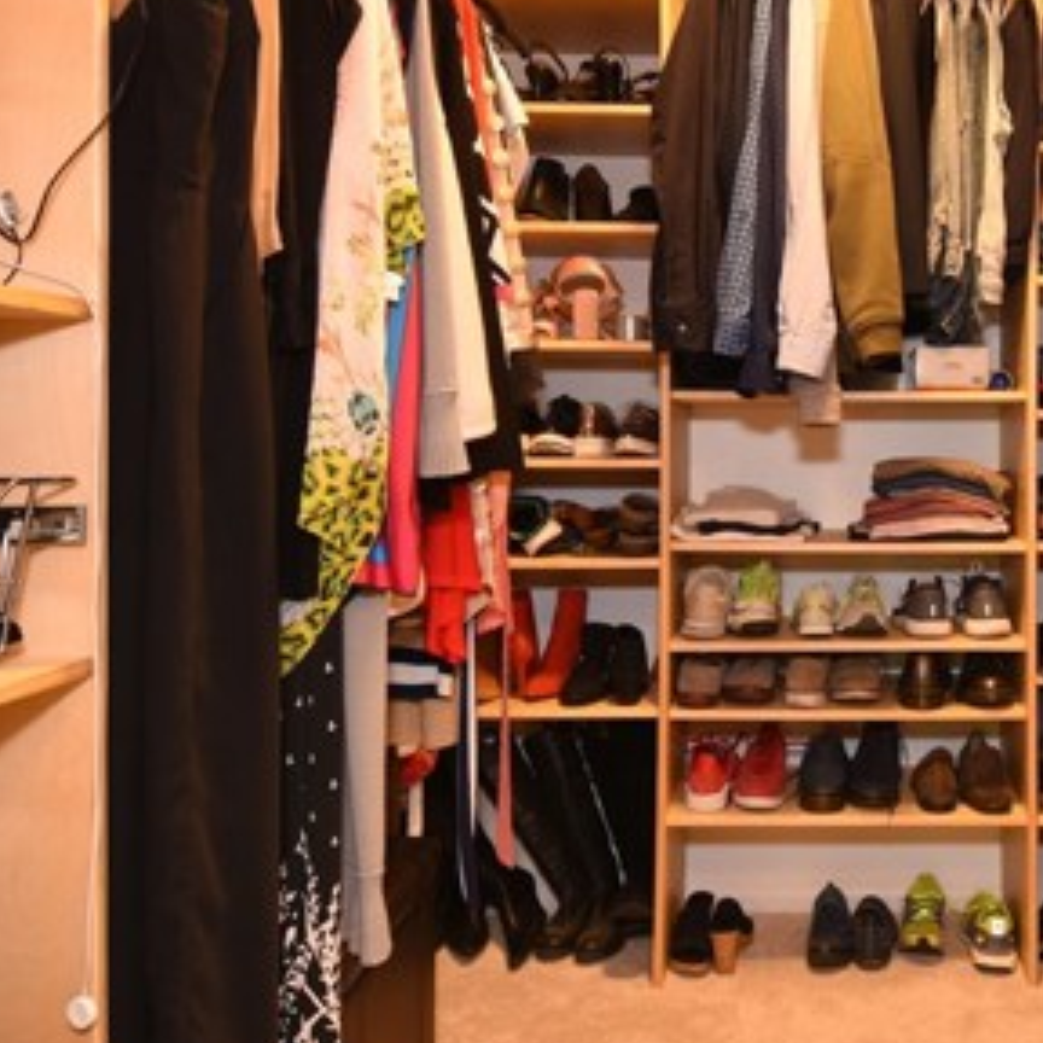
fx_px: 1159
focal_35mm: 34
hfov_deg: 45.9
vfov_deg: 48.2
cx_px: 840
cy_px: 420
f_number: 8
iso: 320
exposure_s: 1/2
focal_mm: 12
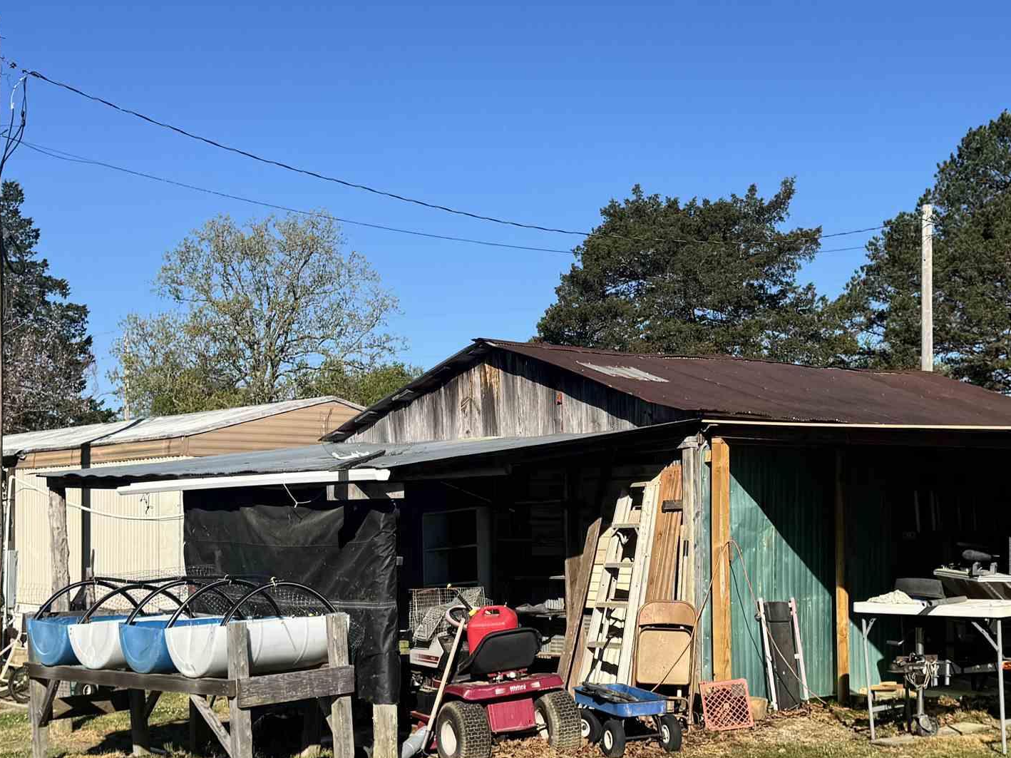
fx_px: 1518
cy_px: 479
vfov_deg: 27.9
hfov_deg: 36.8
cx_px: 560
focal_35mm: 52
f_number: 1.78
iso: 80
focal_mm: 6.76
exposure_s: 1/4950
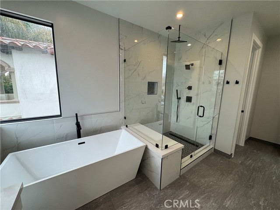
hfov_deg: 102.1
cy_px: 105
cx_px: 140
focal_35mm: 14
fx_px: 113
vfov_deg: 85.7
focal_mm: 2.22
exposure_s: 1/120
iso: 80
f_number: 2.2
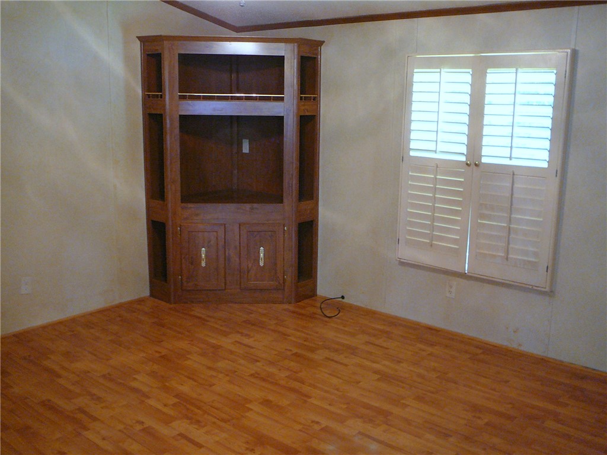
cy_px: 228
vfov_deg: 40.7
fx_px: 614
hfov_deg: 52.6
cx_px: 304
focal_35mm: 35
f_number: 2.8
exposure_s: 1/8
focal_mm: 5.2
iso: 200
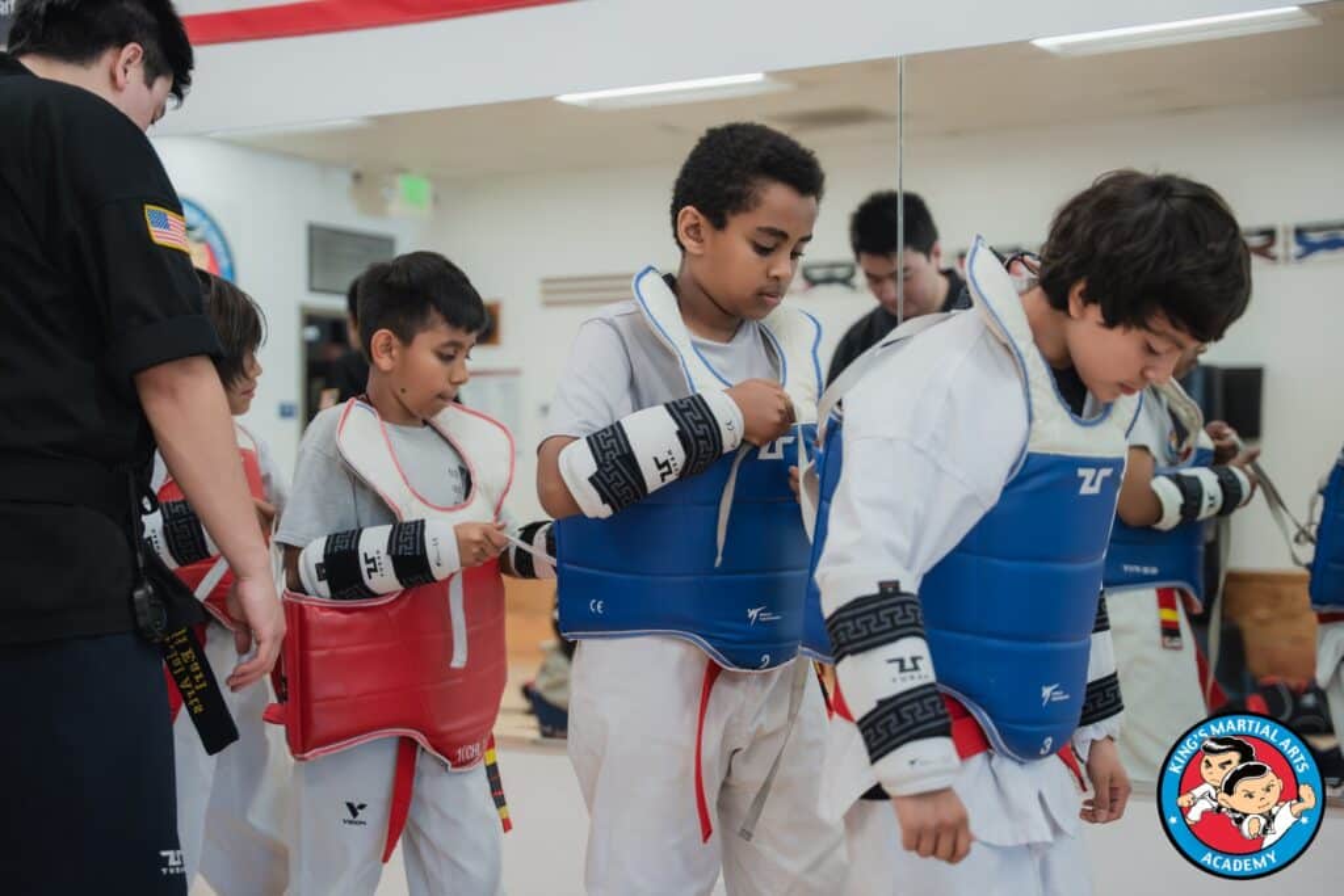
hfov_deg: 34.8
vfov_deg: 23.6
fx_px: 2147
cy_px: 448
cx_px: 672
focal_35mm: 58
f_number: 2.8
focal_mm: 57.5
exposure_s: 1/1250
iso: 4000
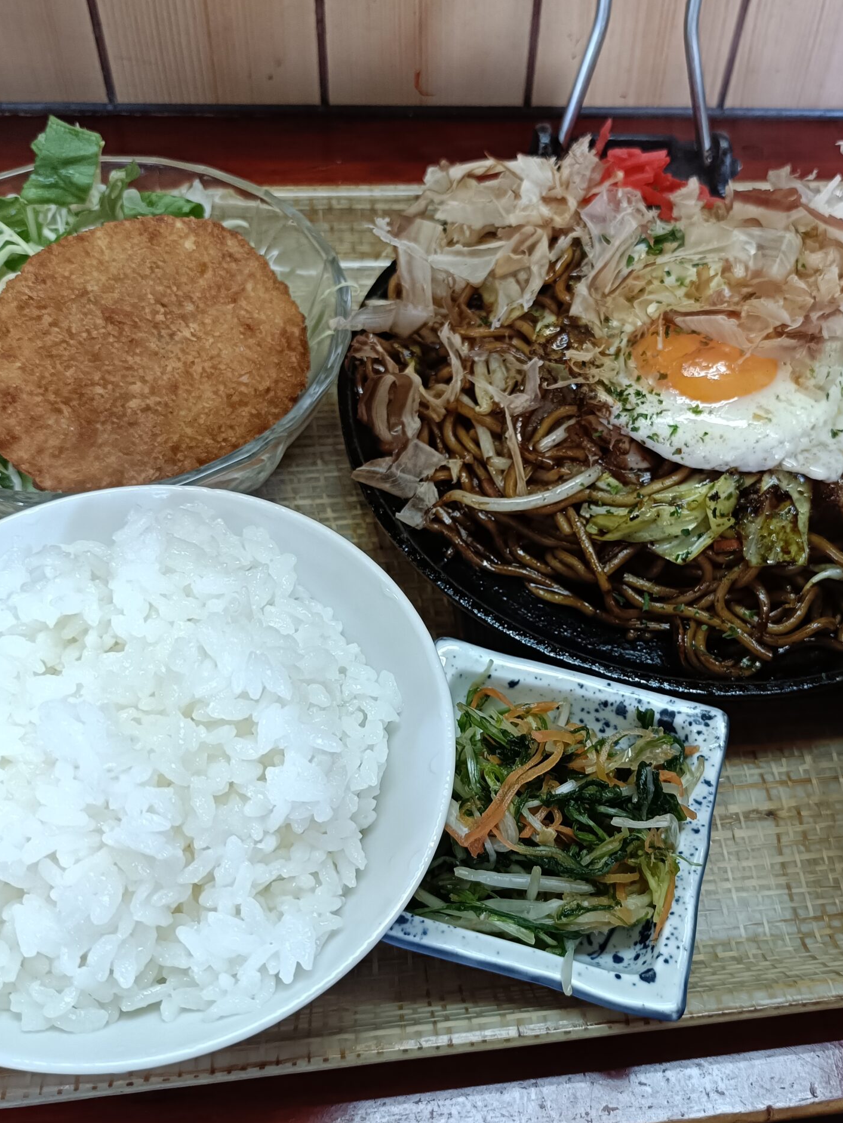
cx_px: 513
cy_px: 561
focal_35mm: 34
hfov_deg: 41.6
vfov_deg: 54.0
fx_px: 1104
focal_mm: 4.7
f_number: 1.7
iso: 640
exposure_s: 1/50
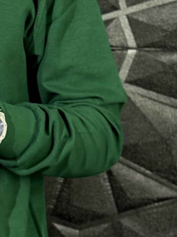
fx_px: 1200
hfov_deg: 8.3
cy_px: 35
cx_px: -83
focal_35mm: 176
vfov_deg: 11.2
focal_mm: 5.96
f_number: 1.6
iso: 250
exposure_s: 1/33
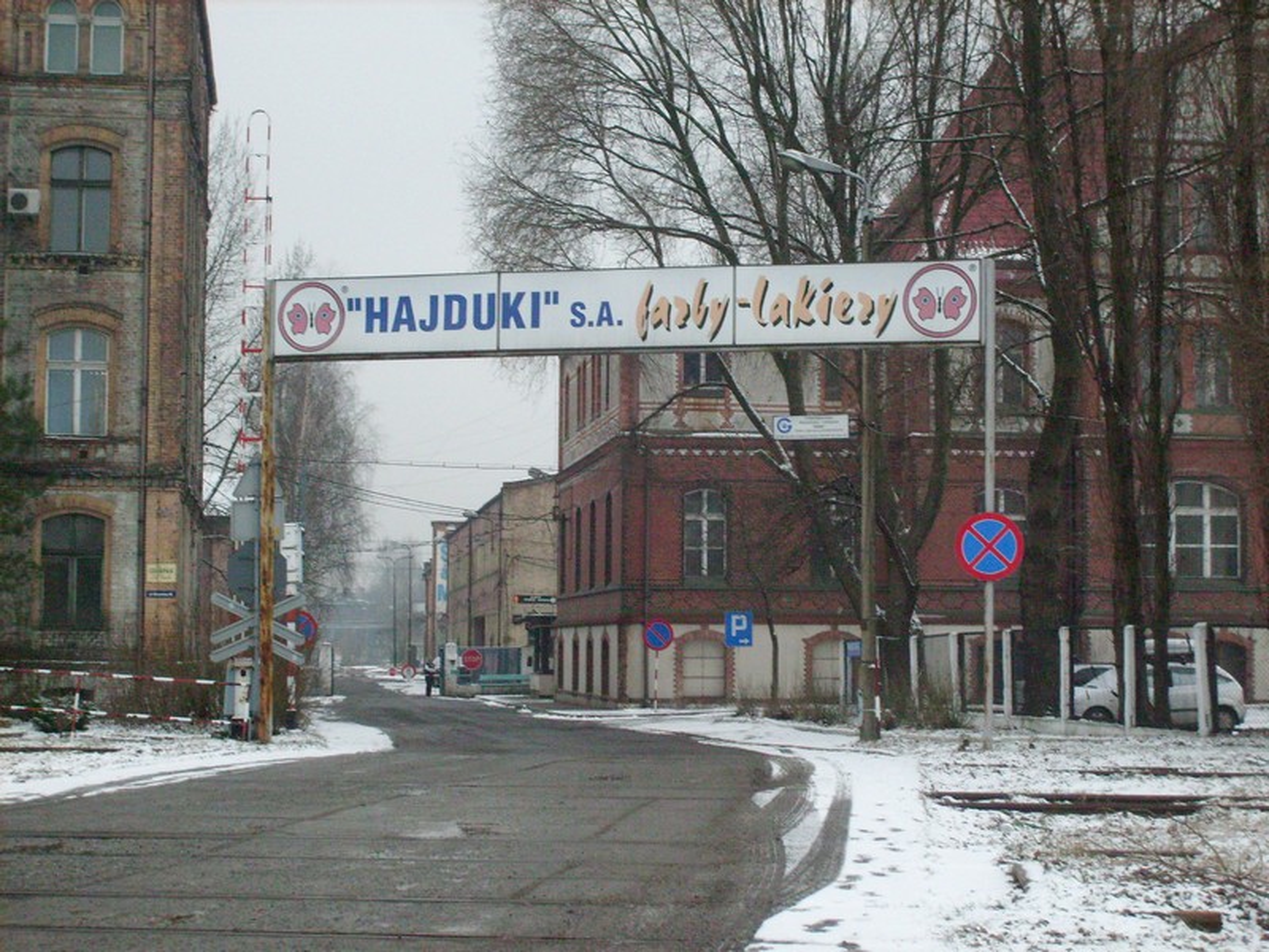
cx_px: 634
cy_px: 476
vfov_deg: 20.4
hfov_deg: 27.0
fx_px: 2639
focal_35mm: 72
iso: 200
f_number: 3.9
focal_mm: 12
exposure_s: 1/60
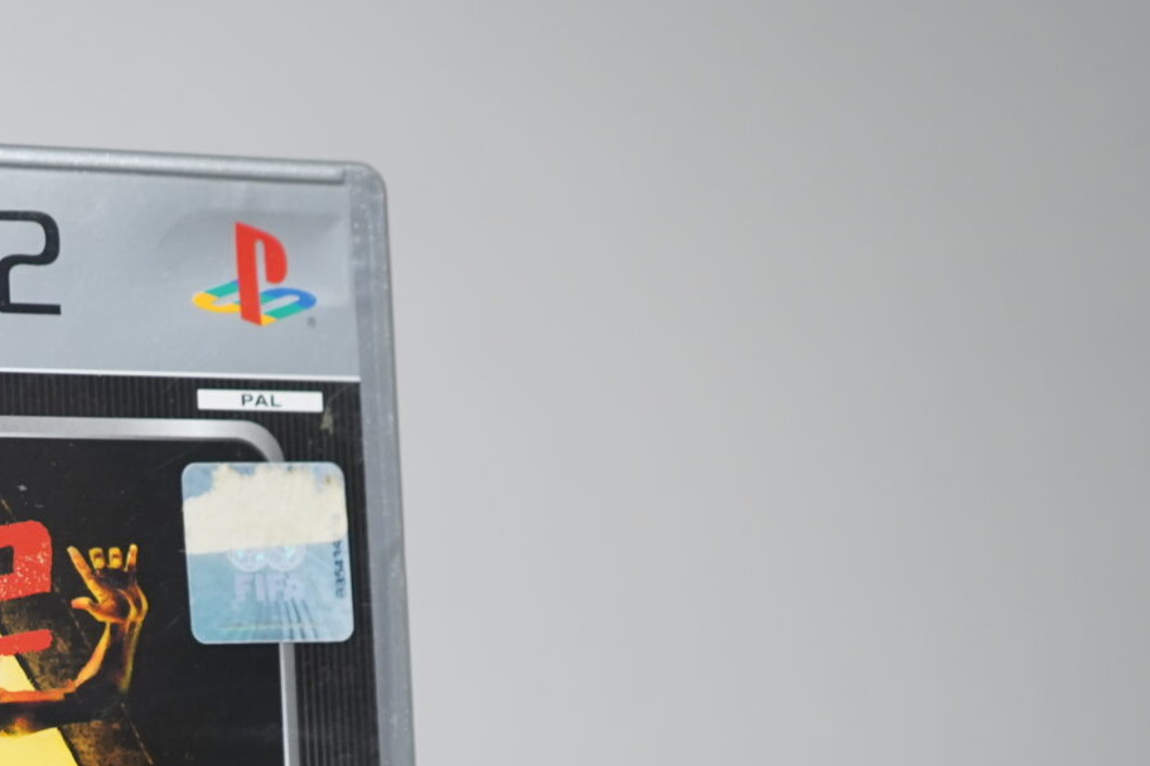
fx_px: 3226
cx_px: -116
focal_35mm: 101
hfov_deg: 19.4
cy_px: 957
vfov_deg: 13.1
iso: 640
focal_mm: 36
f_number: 5
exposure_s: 1/30
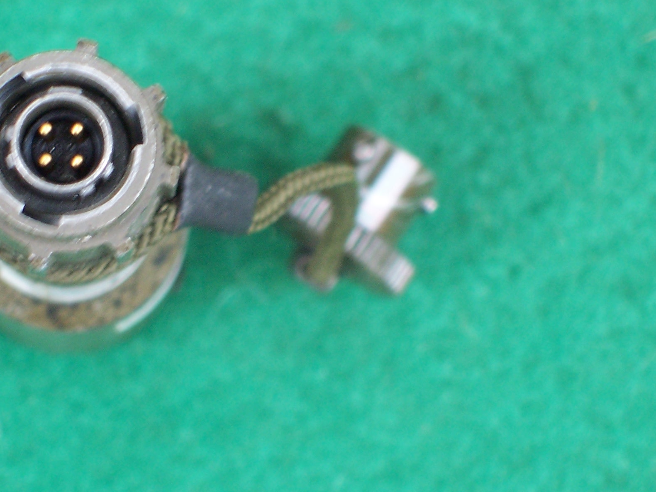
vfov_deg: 5.8
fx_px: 4833
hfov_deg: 7.8
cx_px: 236
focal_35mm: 255
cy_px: 163
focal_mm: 30
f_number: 4.9
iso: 140
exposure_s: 1/15
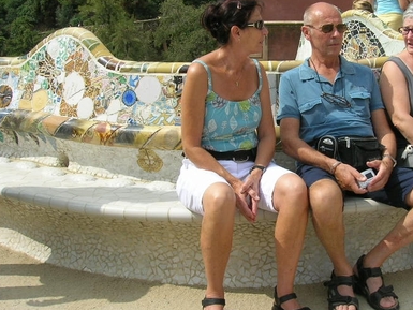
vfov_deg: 27.5
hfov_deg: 35.6
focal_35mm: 53
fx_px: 633
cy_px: 124
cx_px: 293
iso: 50
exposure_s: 1/472
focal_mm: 5.7
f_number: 4.9
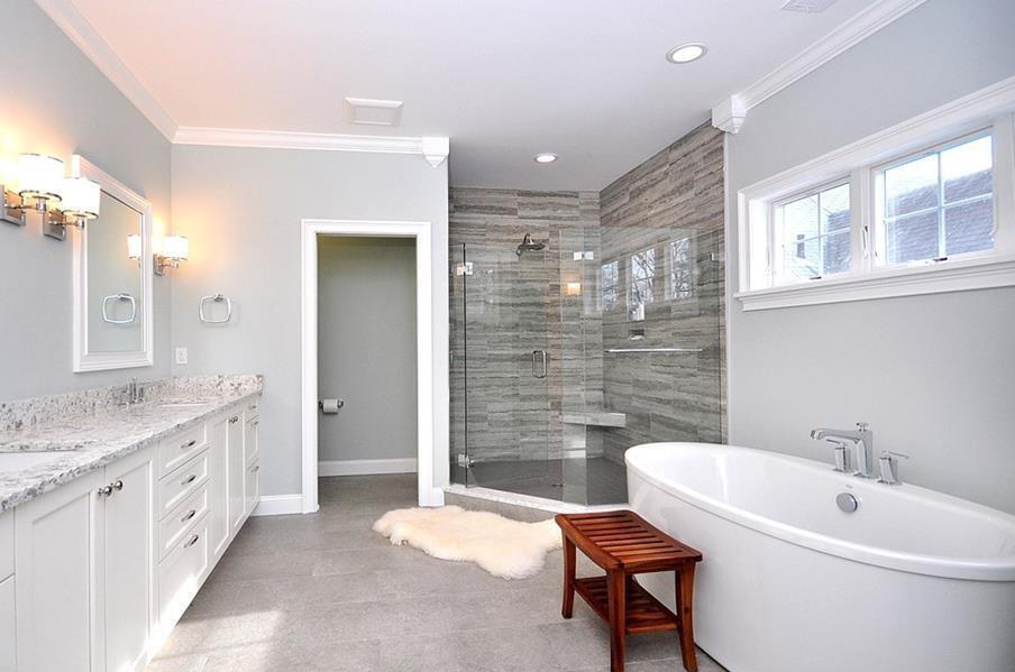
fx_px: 478
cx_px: 449
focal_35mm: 17
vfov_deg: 70.2
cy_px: 336
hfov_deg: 93.0
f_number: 4
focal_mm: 10
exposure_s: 1/200
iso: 500
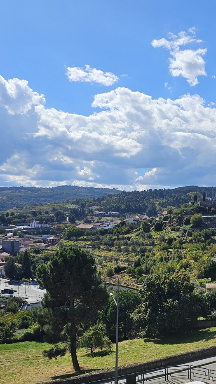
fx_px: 438
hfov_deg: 26.1
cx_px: 223
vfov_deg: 46.4
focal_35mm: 43
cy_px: 266
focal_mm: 6.3
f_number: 1.7
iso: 12
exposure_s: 1/1704
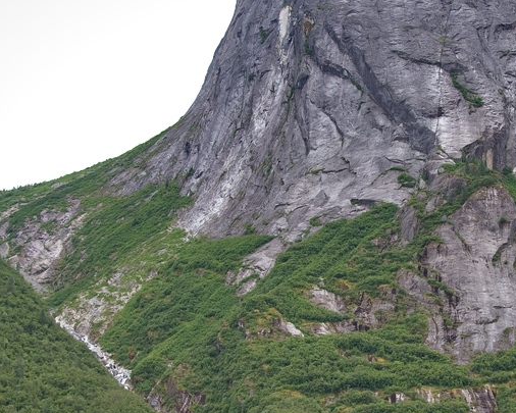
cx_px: 407
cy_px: 271
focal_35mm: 76
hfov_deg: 24.7
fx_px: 1161
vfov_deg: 20.1
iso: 100
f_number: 5
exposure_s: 1/100
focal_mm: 32
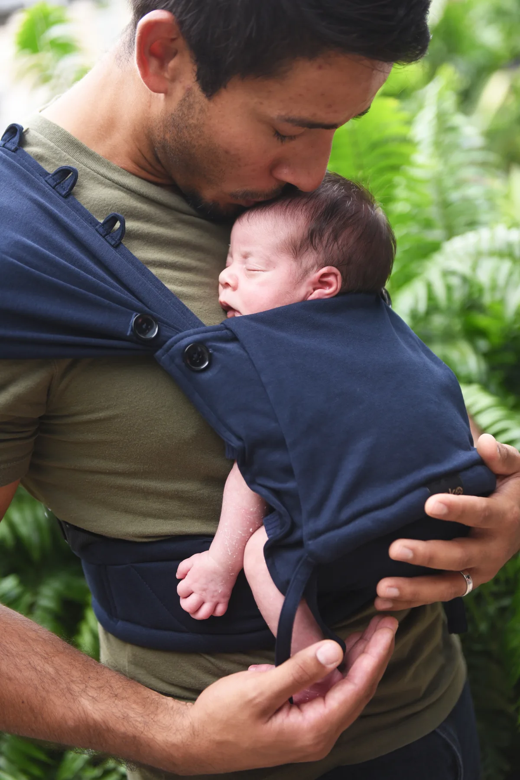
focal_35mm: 58
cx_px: 260
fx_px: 1257
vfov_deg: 34.5
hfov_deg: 23.4
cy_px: 390
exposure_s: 1/500
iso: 400
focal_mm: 58
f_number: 2.8
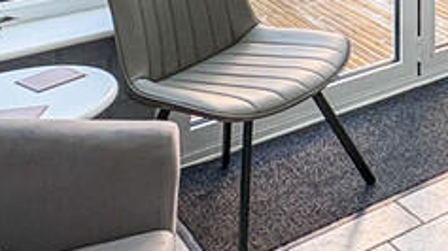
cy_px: -45
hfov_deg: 25.4
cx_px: 645
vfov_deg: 17.4
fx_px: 784
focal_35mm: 66
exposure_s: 1/75
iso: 200
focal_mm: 2.22
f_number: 2.2
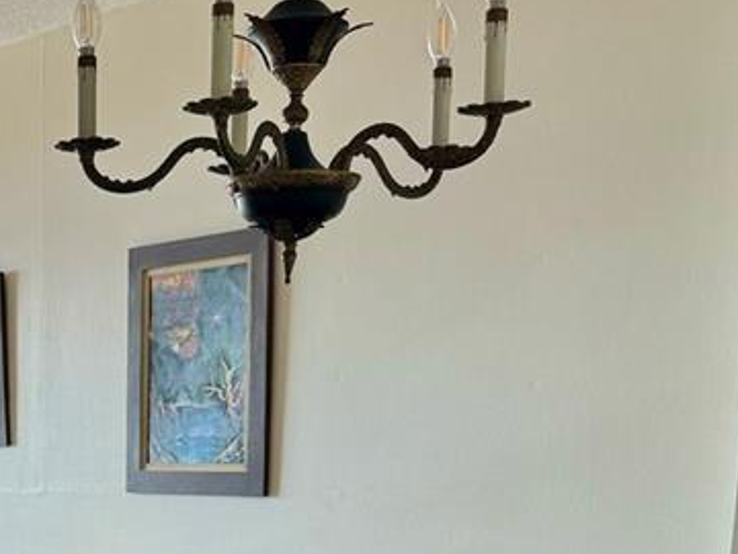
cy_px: 825
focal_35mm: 80
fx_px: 1706
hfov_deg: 22.8
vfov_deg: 16.8
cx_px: -98
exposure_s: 1/133
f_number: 1.78
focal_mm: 6.86
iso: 50
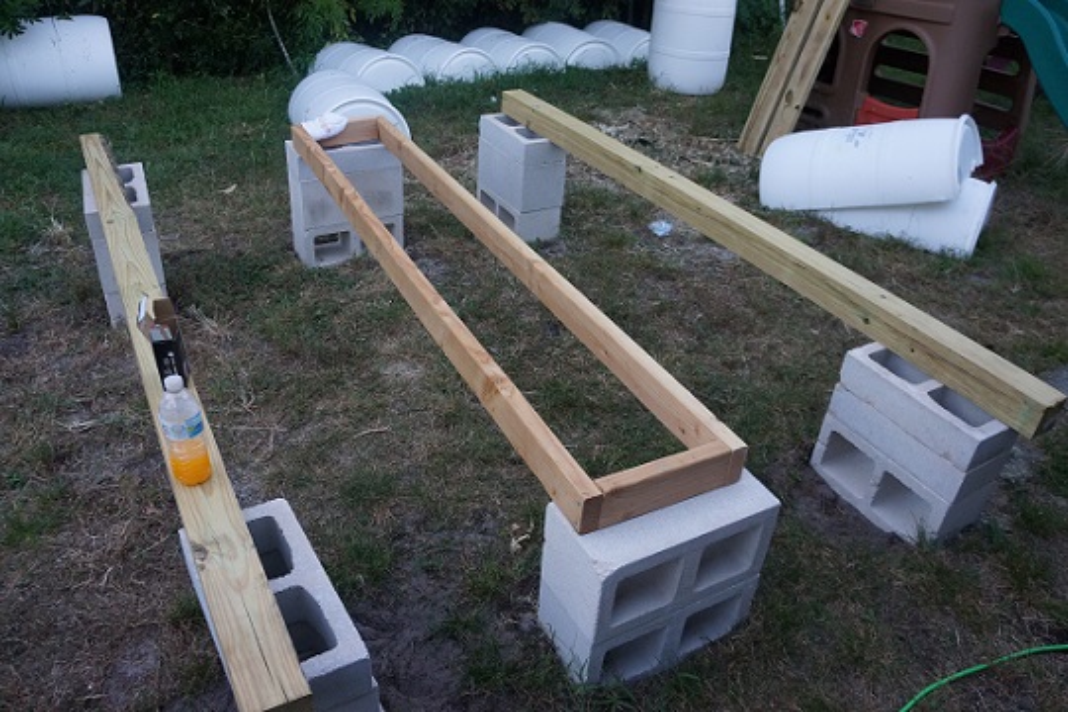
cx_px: 534
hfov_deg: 67.4
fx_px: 801
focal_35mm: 27
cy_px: 356
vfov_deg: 47.9
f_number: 4
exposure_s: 1/160
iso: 1000
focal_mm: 18
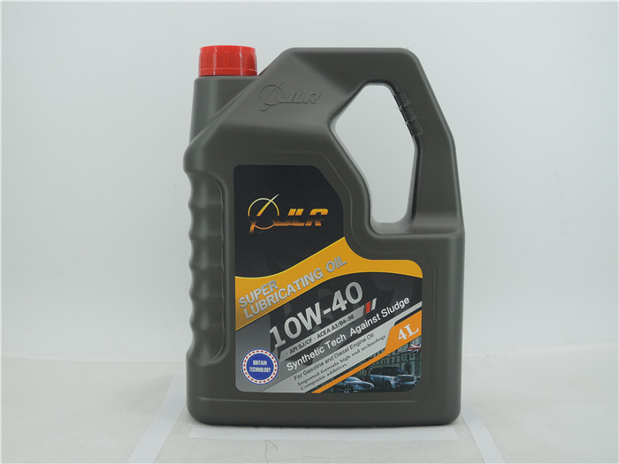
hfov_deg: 42.1
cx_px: 310
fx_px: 805
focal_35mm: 45
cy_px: 232
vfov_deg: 32.2
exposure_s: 1/200
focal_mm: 9.6
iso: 80
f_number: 3.7
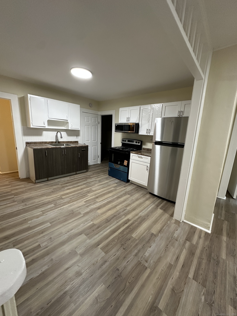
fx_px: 128
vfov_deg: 102.1
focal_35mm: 14
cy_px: 158
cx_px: 118
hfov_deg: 85.7
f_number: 2.2
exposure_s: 1/60
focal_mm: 2.22
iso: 200
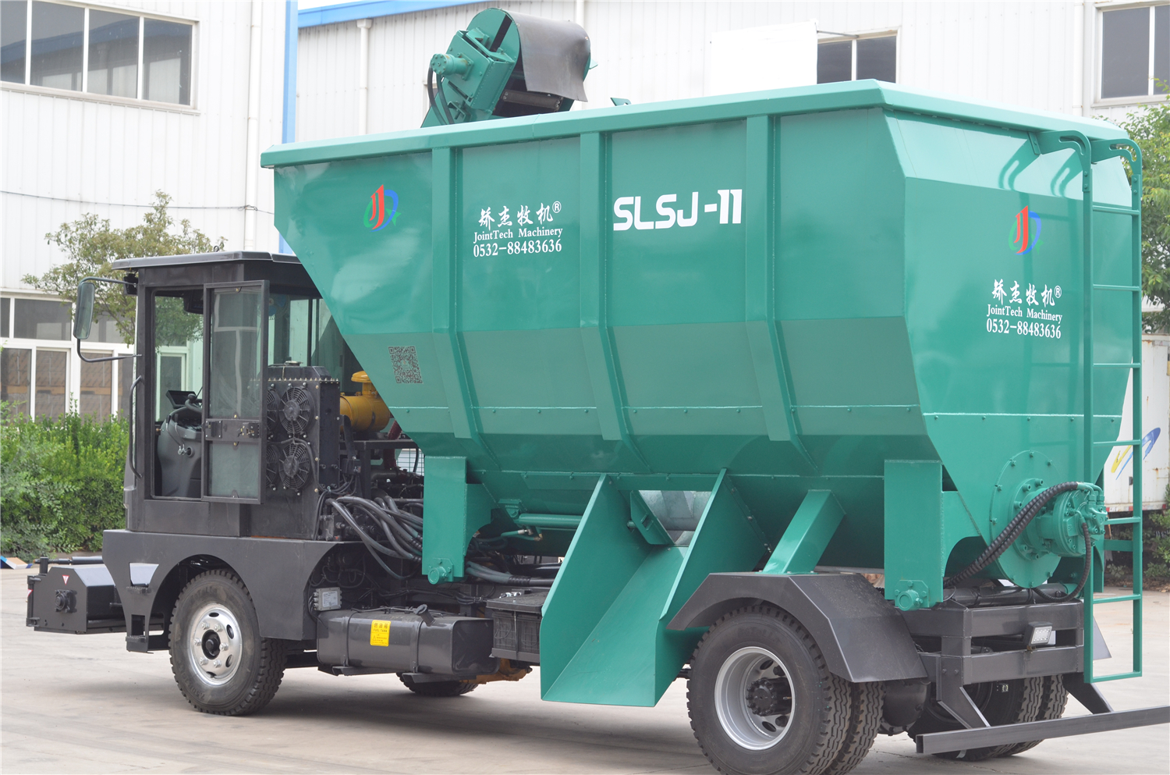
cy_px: 388
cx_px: 585
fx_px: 2432
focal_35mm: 75
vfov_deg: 18.1
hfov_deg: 27.0
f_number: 8
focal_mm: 50
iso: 400
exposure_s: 1/80
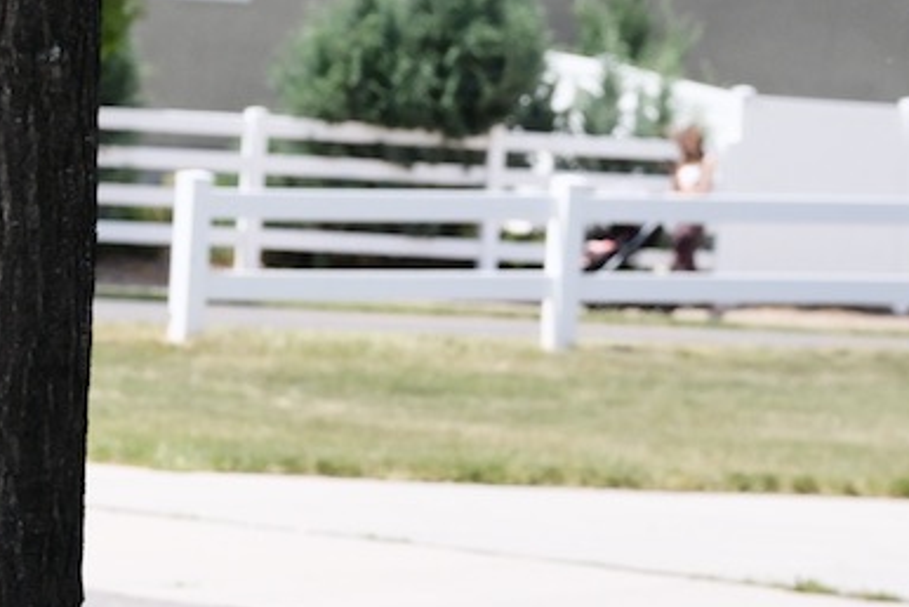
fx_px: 5887
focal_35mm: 233
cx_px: -130
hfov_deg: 8.7
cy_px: 616
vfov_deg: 5.9
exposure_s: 1/950
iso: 400
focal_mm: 50
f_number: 5.6
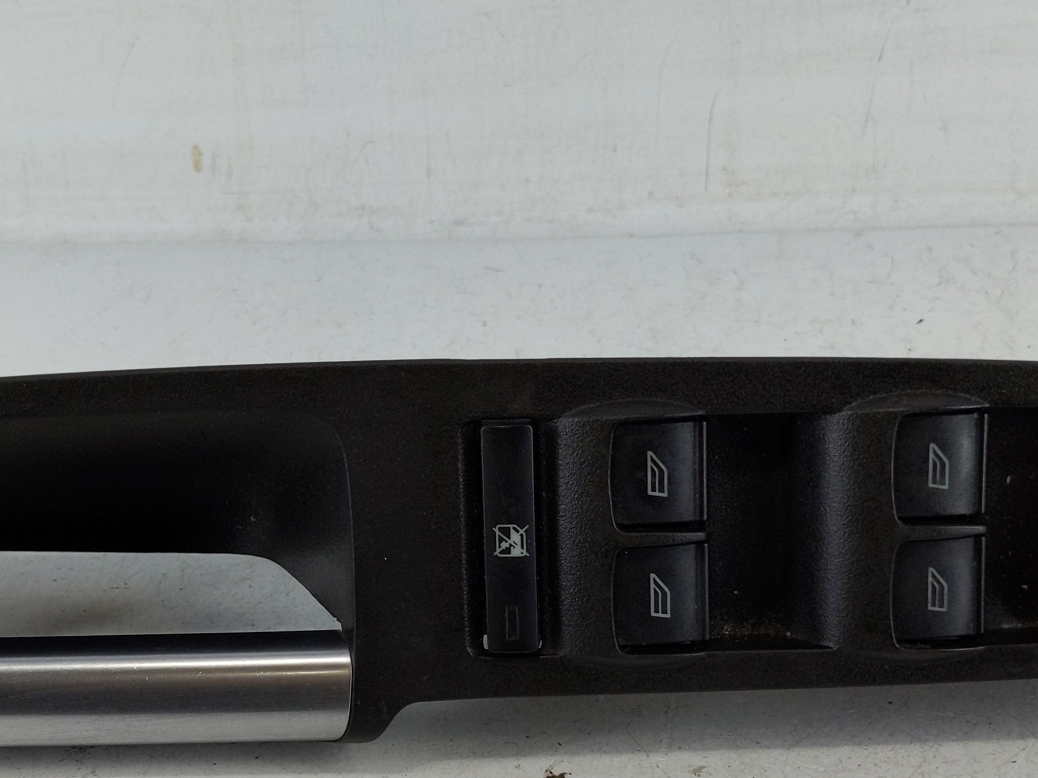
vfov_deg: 25.4
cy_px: 580
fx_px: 1709
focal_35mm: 57
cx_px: 507
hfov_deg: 33.8
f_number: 1.73
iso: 58
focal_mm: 4.38
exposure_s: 1/125
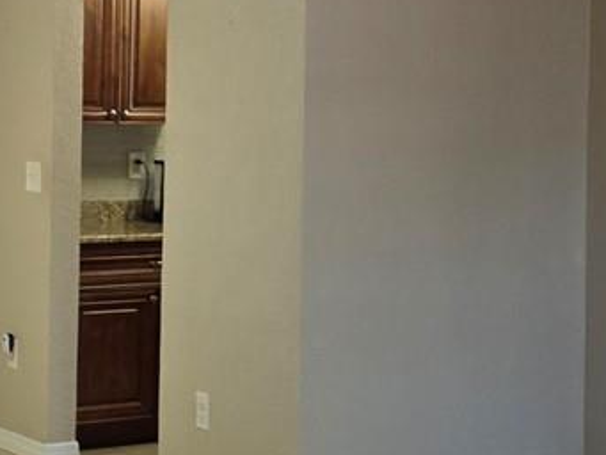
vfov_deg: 13.6
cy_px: 76
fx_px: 1891
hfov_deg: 18.2
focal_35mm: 108
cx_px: 268
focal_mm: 6.3
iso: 250
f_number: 1.7
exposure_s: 1/120
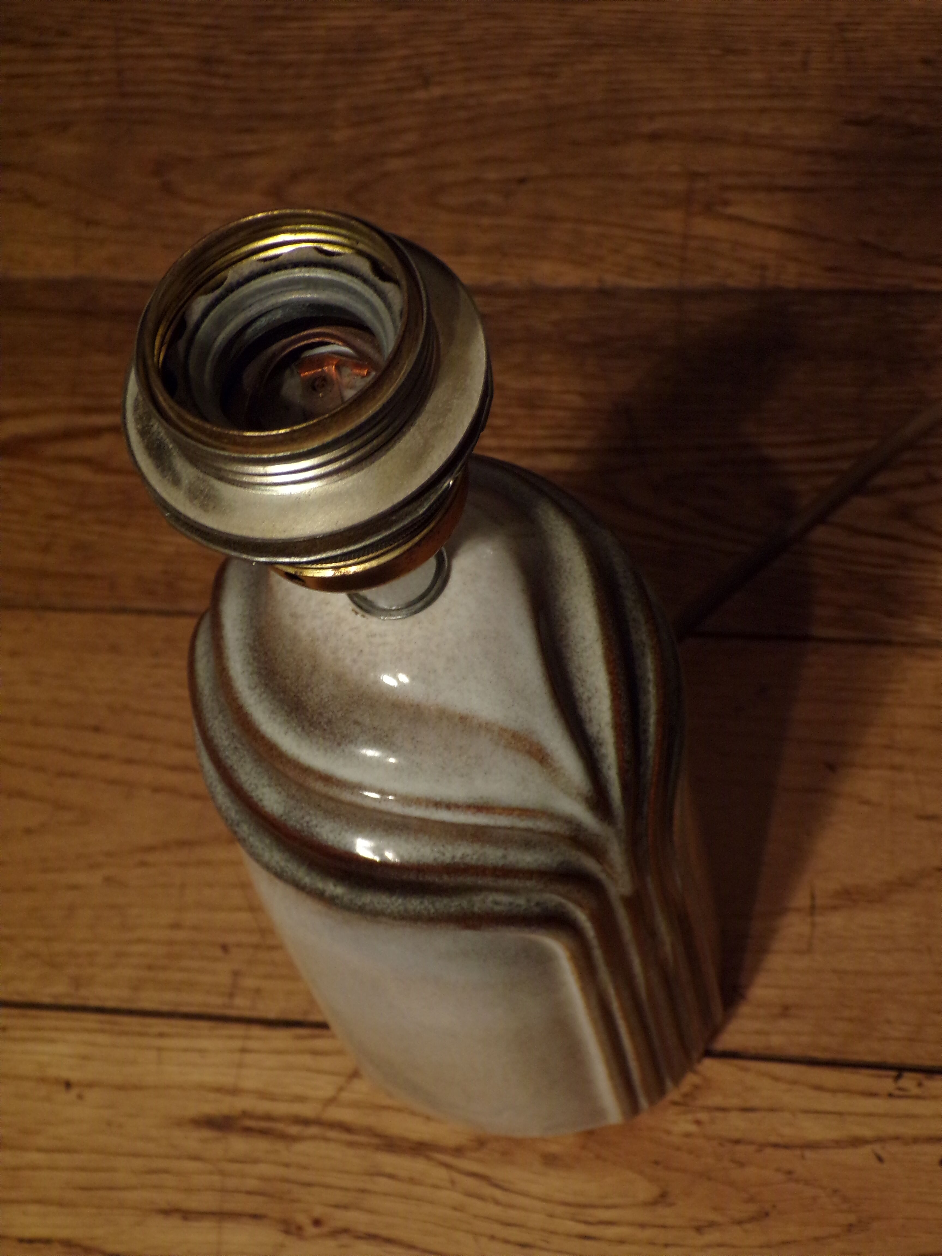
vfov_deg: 38.9
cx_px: 471
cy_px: 628
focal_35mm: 49
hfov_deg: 29.7
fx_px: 1778
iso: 240
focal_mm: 8.7
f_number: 3.5
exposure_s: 1/17
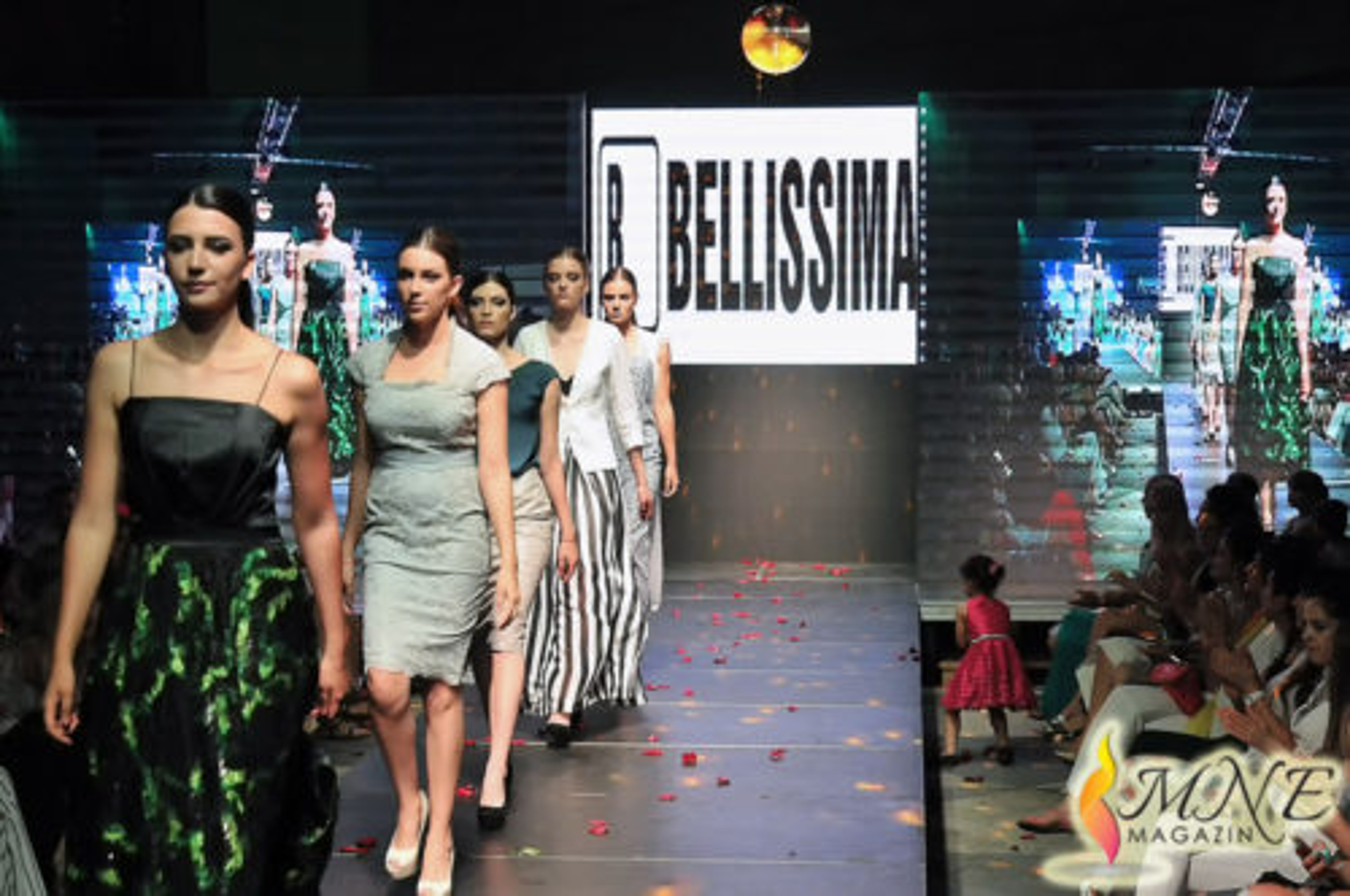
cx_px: 675
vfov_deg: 20.1
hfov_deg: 29.9
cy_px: 448
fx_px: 2528
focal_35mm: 68
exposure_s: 1/250
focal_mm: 45
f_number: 3.5
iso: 1250
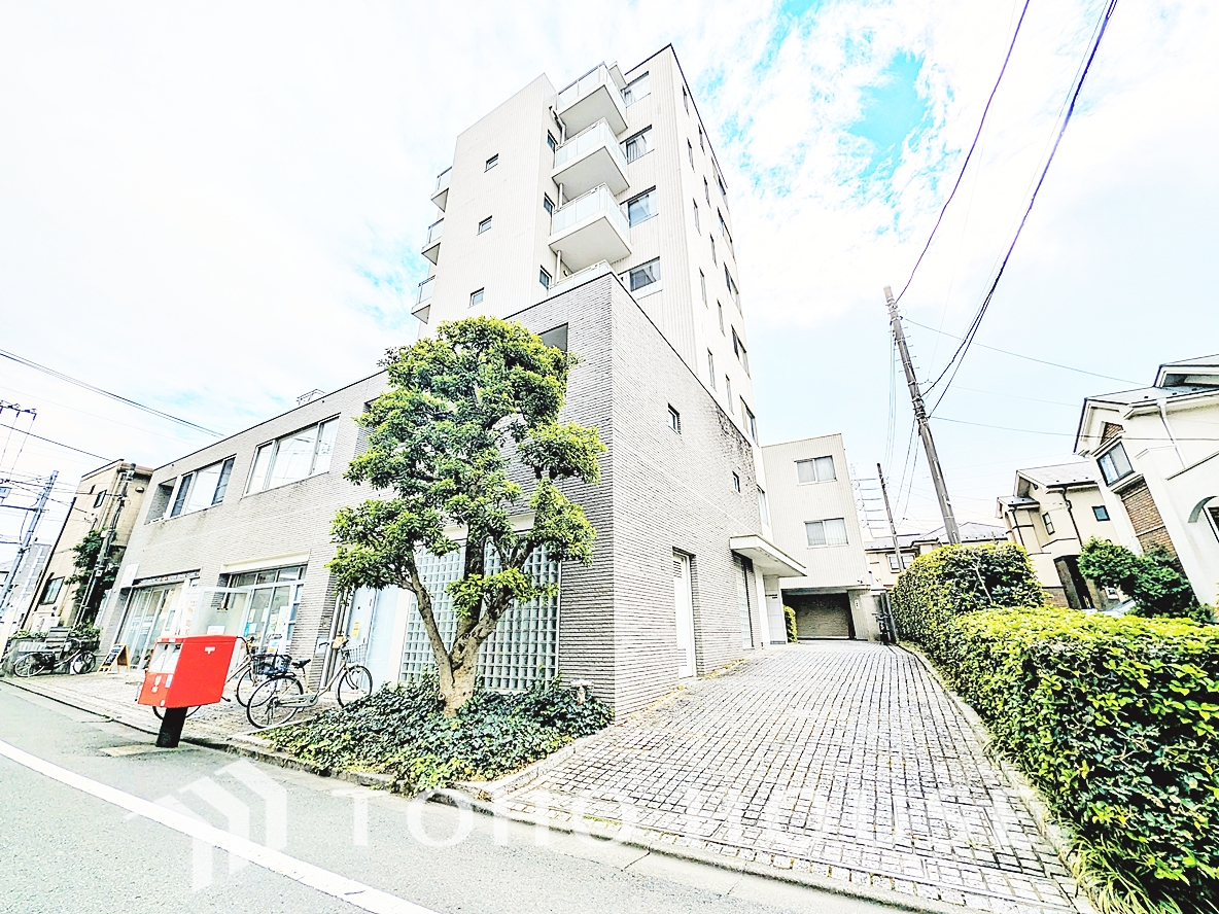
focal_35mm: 12
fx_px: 423
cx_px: 610
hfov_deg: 110.5
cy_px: 457
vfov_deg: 94.5
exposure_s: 1/5435
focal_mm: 2.02
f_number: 1.7
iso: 48
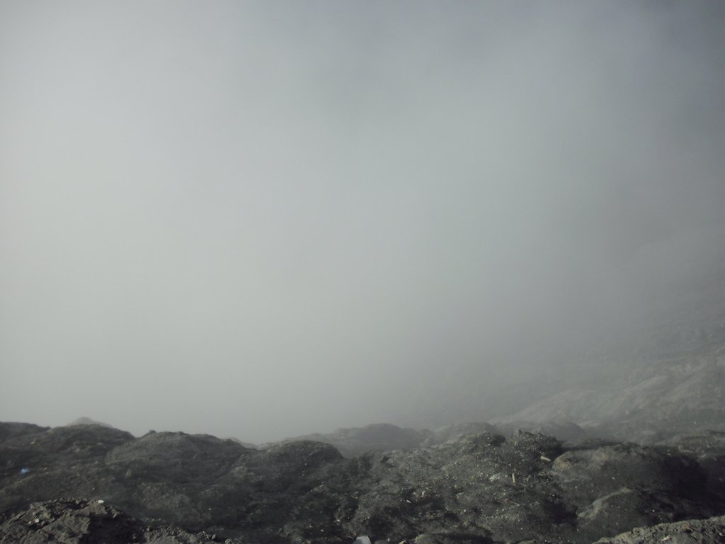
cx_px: 362
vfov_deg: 37.7
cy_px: 272
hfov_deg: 49.0
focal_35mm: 38
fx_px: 796
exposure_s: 1/250
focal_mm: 6.2
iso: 100
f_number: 8
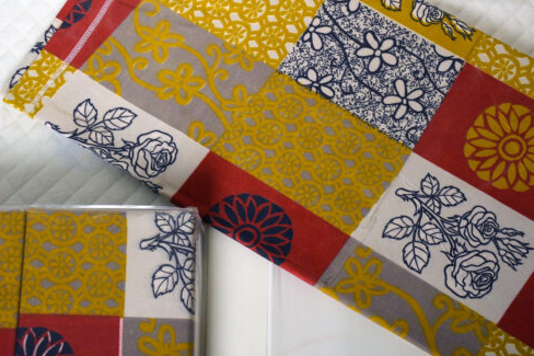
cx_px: 271
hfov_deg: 31.4
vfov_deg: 21.2
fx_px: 949
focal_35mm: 64
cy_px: 165
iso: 1600
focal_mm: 35
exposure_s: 1/200
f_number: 5.6
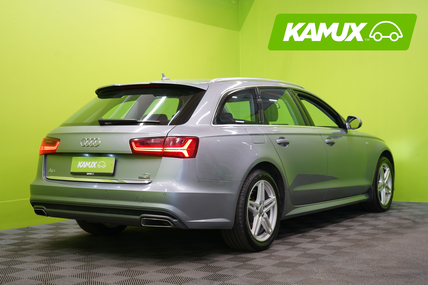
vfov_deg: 25.5
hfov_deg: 37.5
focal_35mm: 53
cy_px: 142
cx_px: 214
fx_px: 630
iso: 400
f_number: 5
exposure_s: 1/30
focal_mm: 53
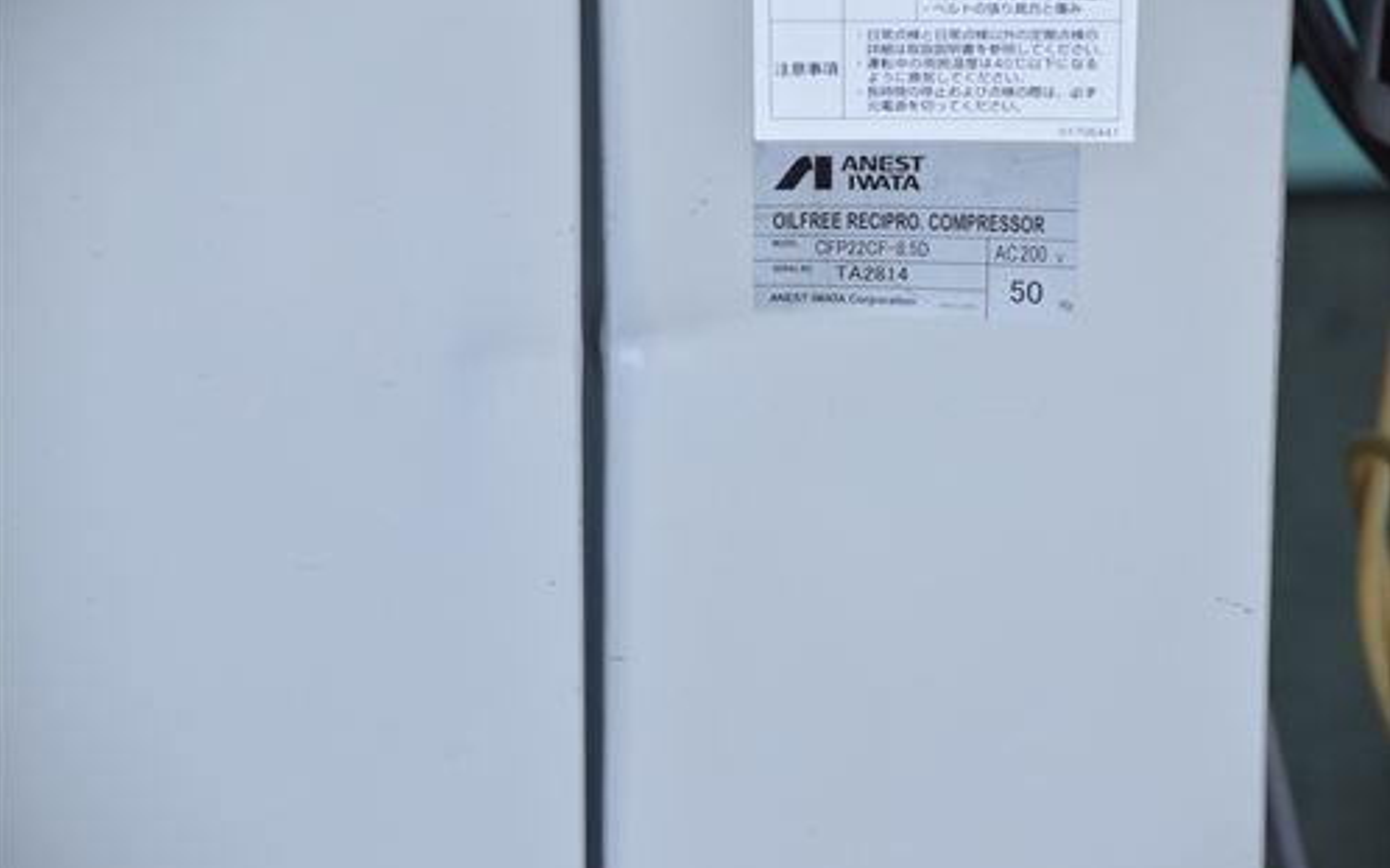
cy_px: 438
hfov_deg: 12.4
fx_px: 6401
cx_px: 695
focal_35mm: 169
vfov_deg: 7.8
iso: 1250
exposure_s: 1/640
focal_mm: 110
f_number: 6.3
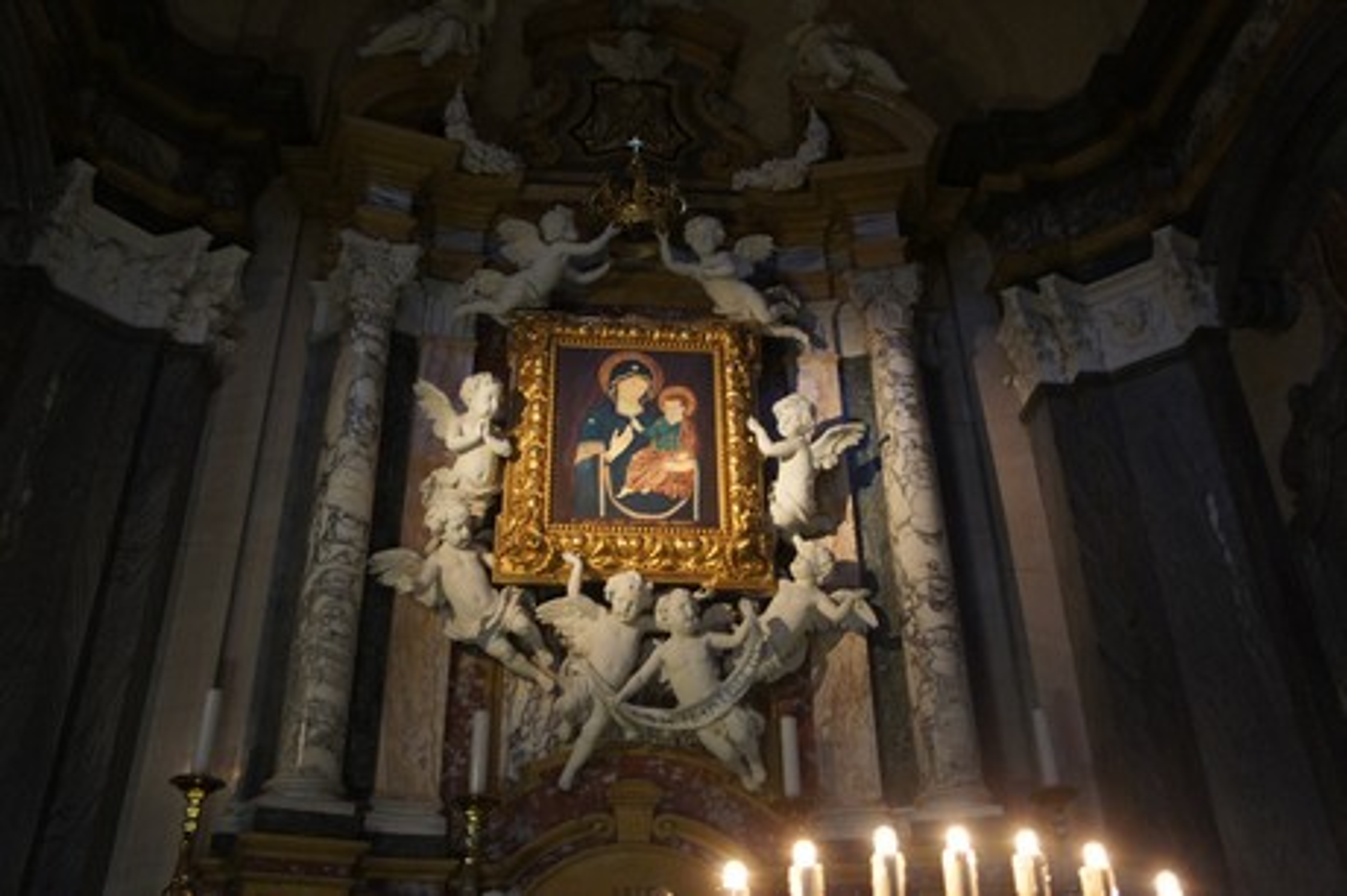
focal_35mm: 32
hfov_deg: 59.5
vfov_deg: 41.7
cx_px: 674
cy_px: 448
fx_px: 1178
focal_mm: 21
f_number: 4
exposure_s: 1/30
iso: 1600
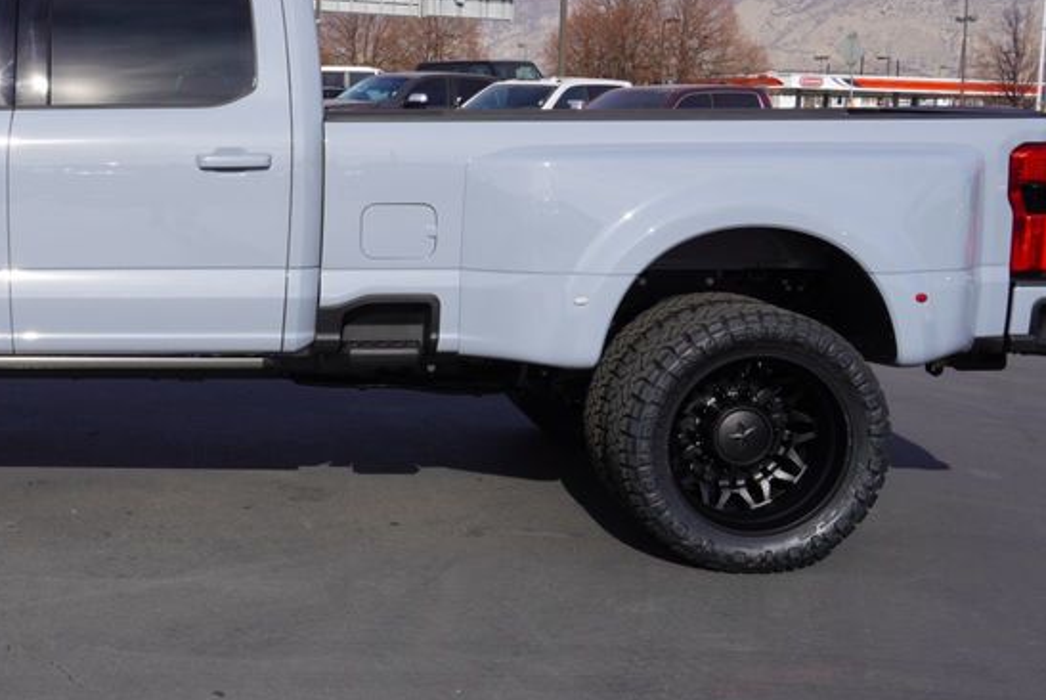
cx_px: 161
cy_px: 304
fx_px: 1714
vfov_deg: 23.1
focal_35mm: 59
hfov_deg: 32.7
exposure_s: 1/200
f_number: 10
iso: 100
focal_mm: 21
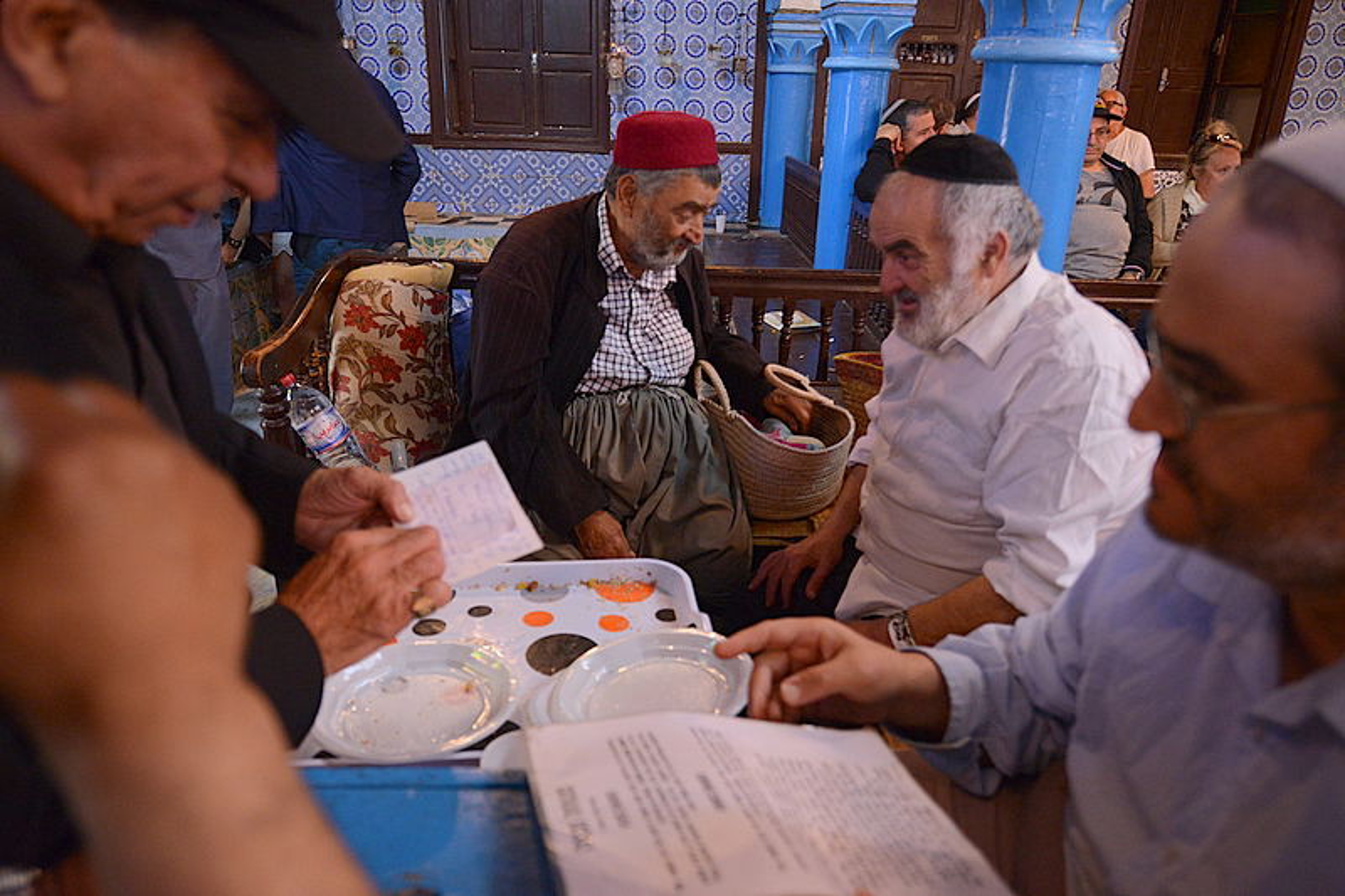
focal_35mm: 24
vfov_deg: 53.1
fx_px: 896
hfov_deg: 73.8
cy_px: 448
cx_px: 672
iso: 2500
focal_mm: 24
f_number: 3.2
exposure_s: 1/80
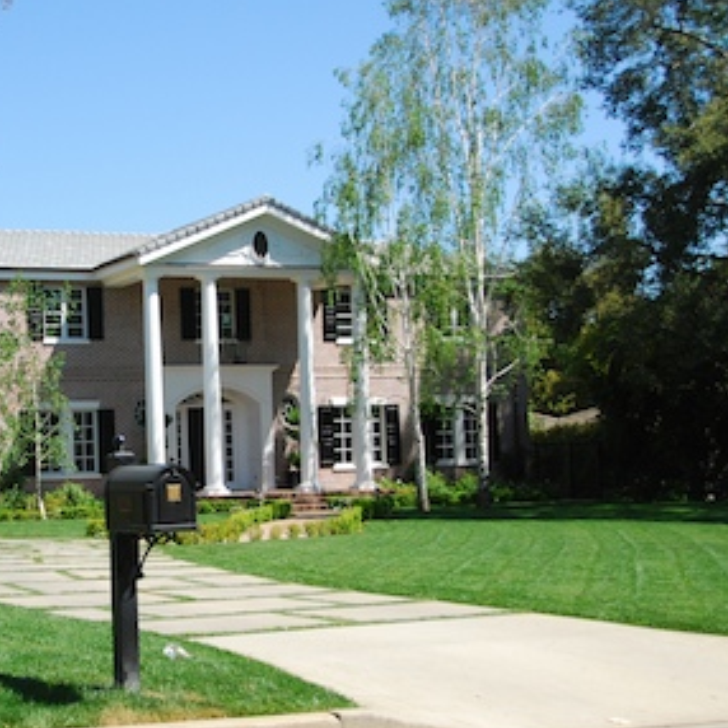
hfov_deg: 26.1
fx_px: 1540
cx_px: 150
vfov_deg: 26.6
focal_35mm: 65
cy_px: 401
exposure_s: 1/2000
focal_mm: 29
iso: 400
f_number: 4.2
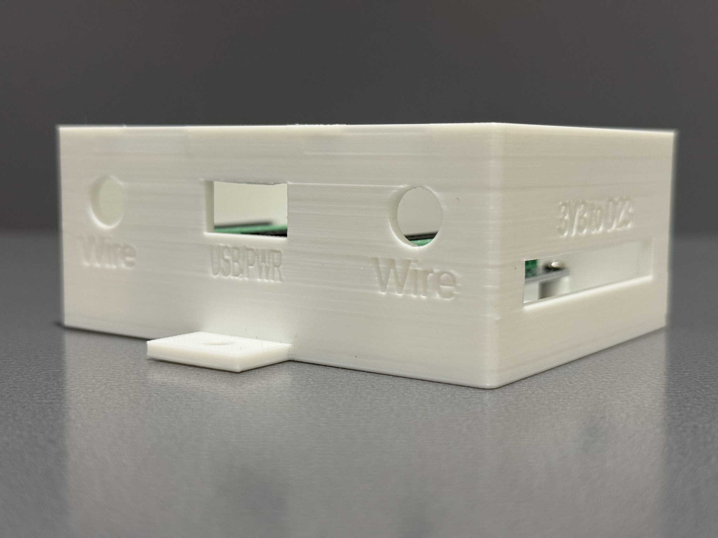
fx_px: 996
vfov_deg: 30.3
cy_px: 269
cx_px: 359
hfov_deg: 39.7
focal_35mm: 48
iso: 100
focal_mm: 6.76
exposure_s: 1/60
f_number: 1.78
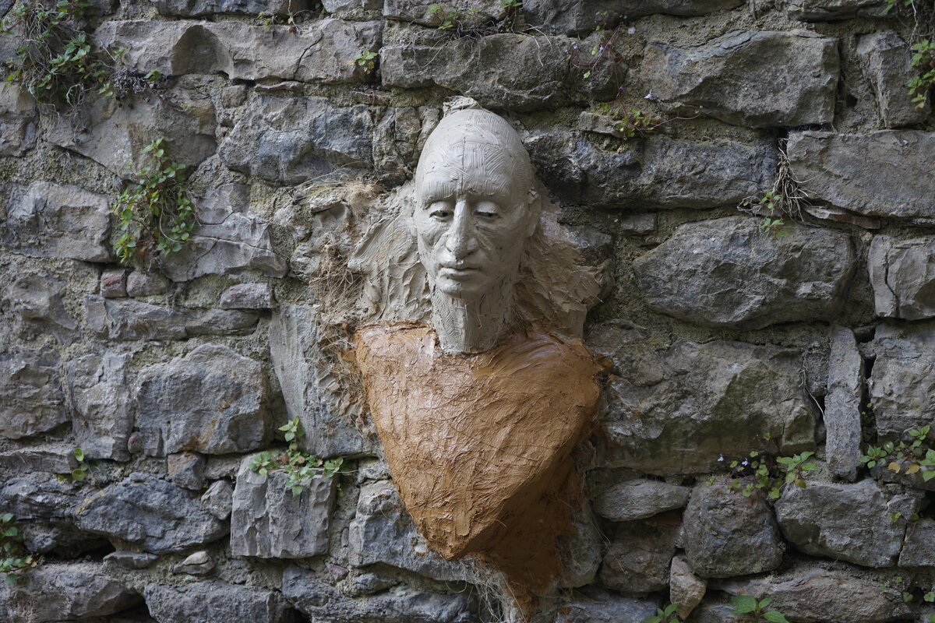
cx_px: 468
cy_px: 312
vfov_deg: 25.5
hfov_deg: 37.5
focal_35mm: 53
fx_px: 1376
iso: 500
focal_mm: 53
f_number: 5
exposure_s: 1/160
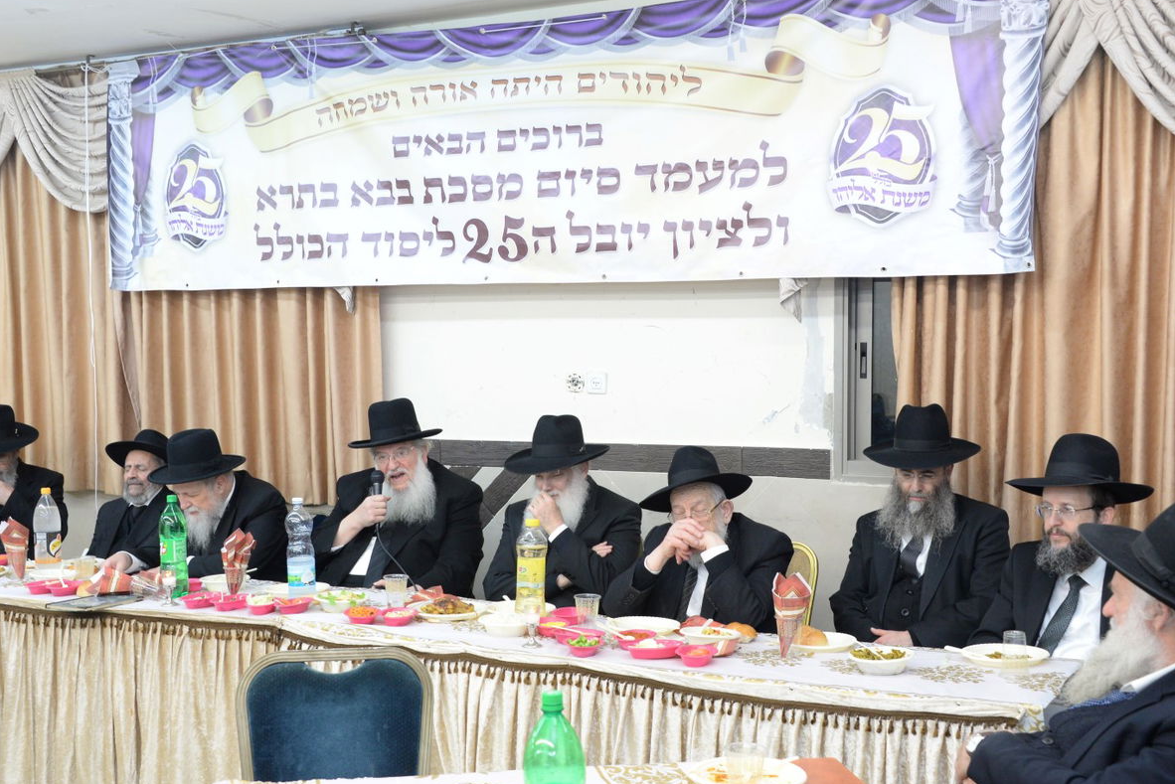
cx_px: 568
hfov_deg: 43.6
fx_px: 1469
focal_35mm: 45
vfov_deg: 29.9
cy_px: 433
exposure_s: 1/60
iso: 2000
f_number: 6.3
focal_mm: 38
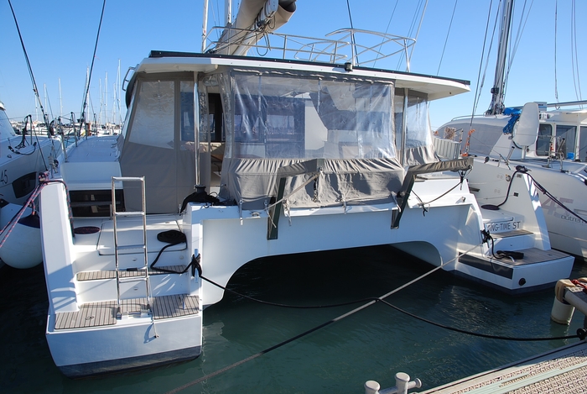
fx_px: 392
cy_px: 197
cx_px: 294
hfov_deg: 73.7
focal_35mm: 24
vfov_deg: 53.3
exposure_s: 1/200
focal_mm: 16
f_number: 7.1
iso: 100
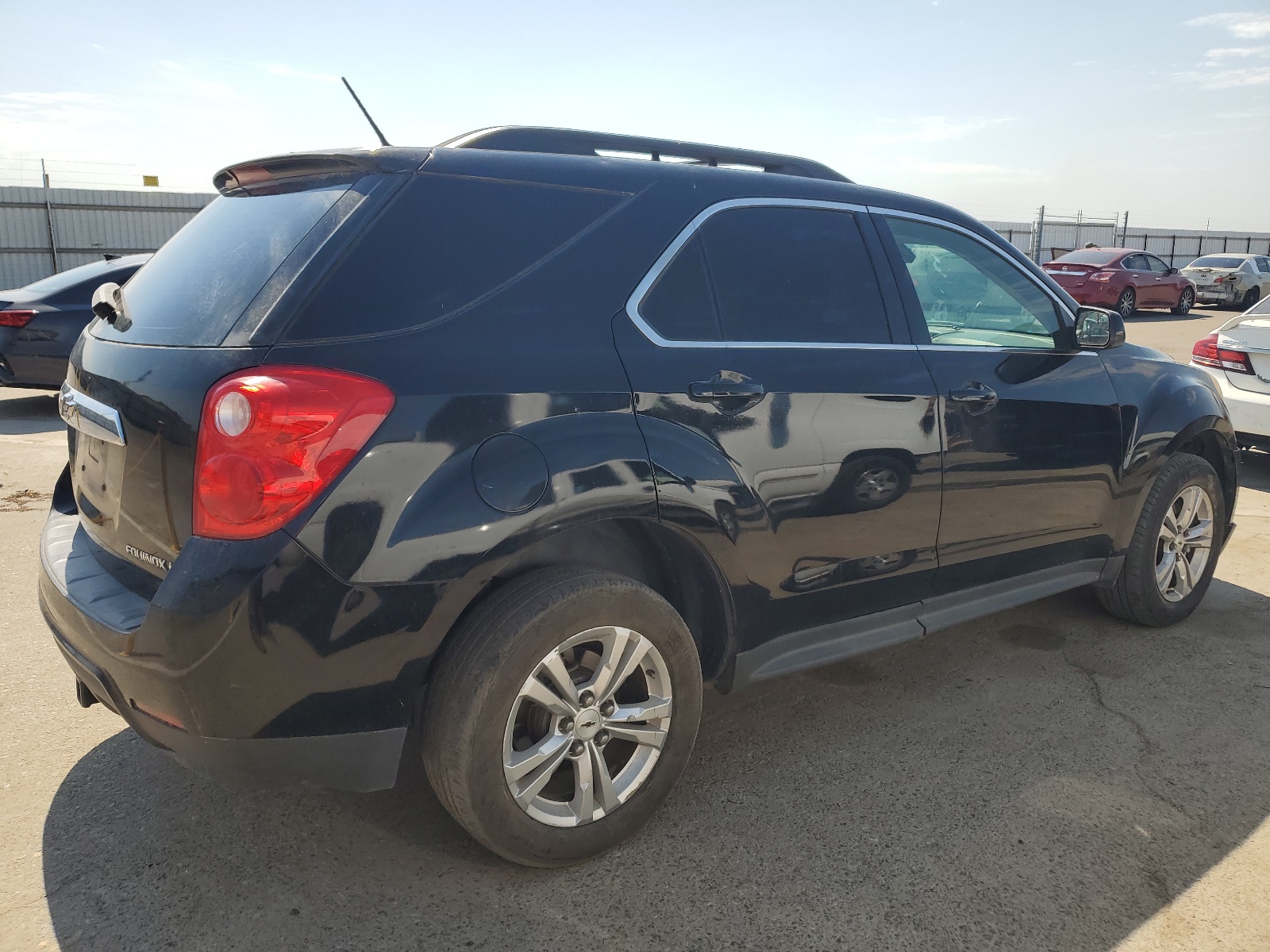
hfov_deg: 67.3
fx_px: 954
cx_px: 635
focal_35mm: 26
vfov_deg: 53.1
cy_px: 476
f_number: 1.5
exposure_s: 1/3333
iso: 50
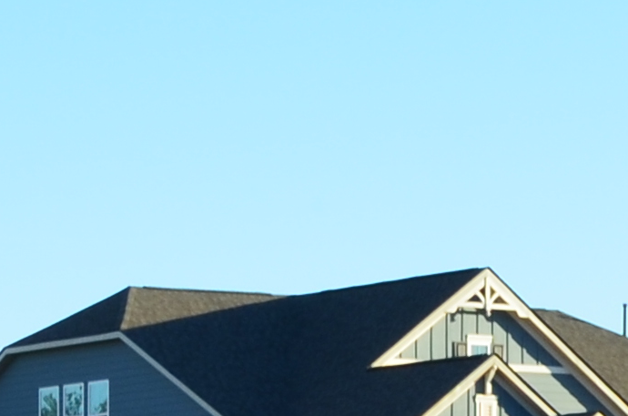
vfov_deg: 5.3
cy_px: 730
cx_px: -70
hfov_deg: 8.0
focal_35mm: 257
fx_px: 4474
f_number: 11
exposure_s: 1/100
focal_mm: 24
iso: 200
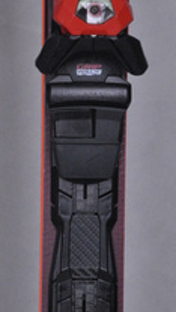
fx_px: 1860
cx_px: 8
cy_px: 270
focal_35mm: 225
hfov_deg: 5.4
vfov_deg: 9.5
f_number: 9.5
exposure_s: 1/125
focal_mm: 66
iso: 3200
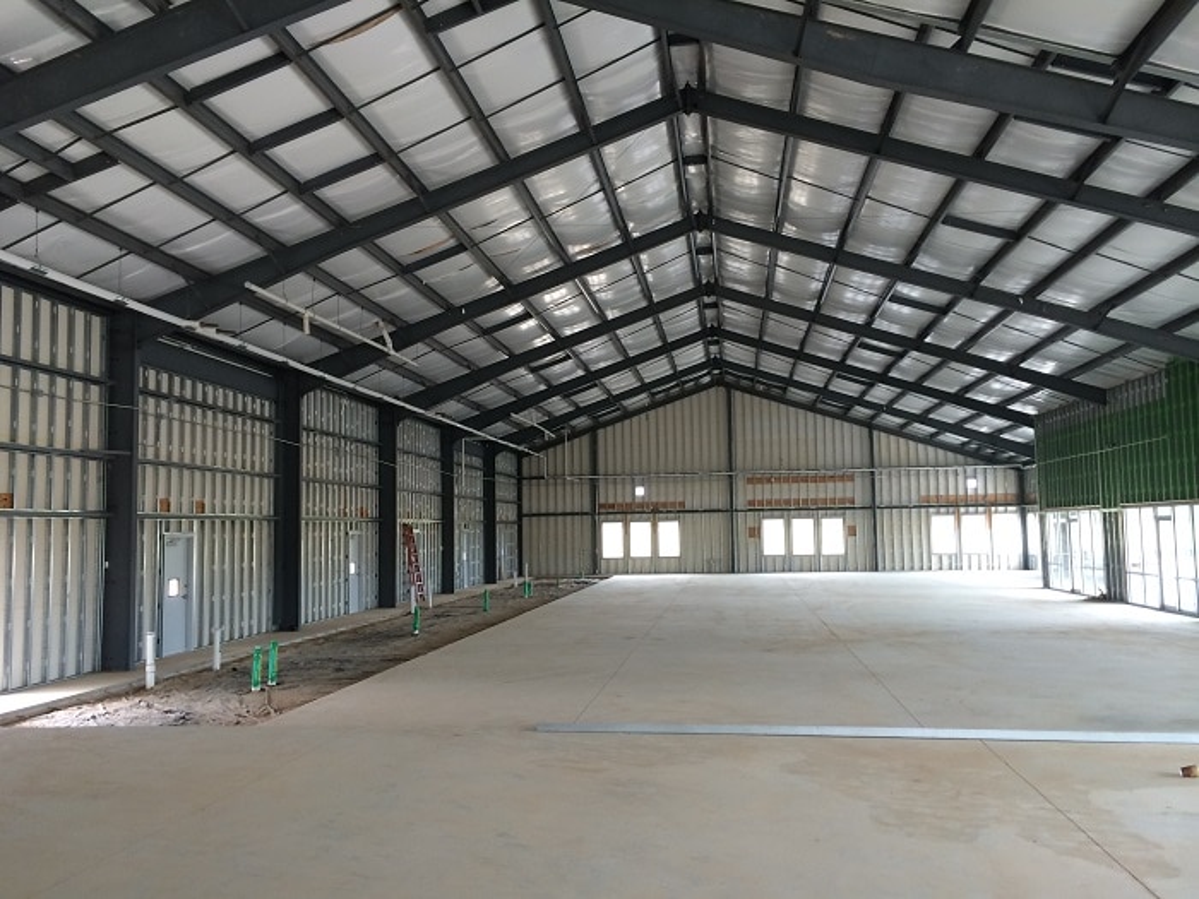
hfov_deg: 60.0
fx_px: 1039
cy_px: 450
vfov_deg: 46.8
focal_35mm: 30
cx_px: 600
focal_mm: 4.12
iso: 40
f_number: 2.2
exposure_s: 1/30
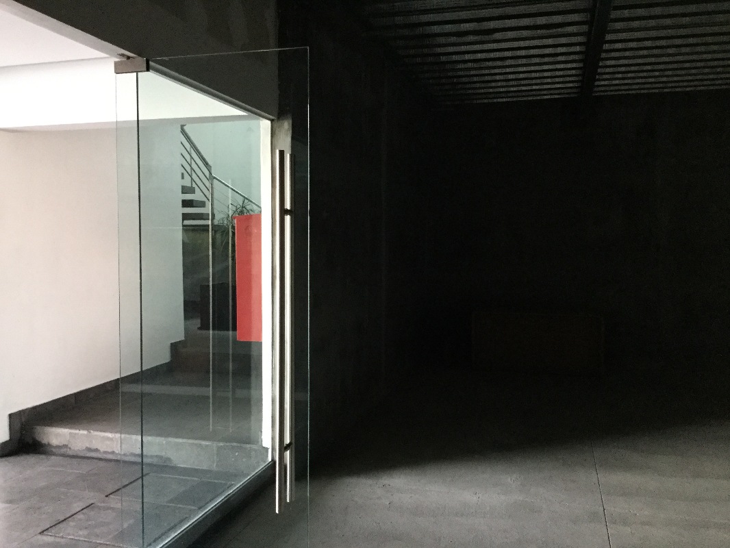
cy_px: 274
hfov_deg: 58.3
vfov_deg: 45.5
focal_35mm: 31
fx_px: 654
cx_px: 365
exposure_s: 1/20
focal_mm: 3.3
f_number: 2.4
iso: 200
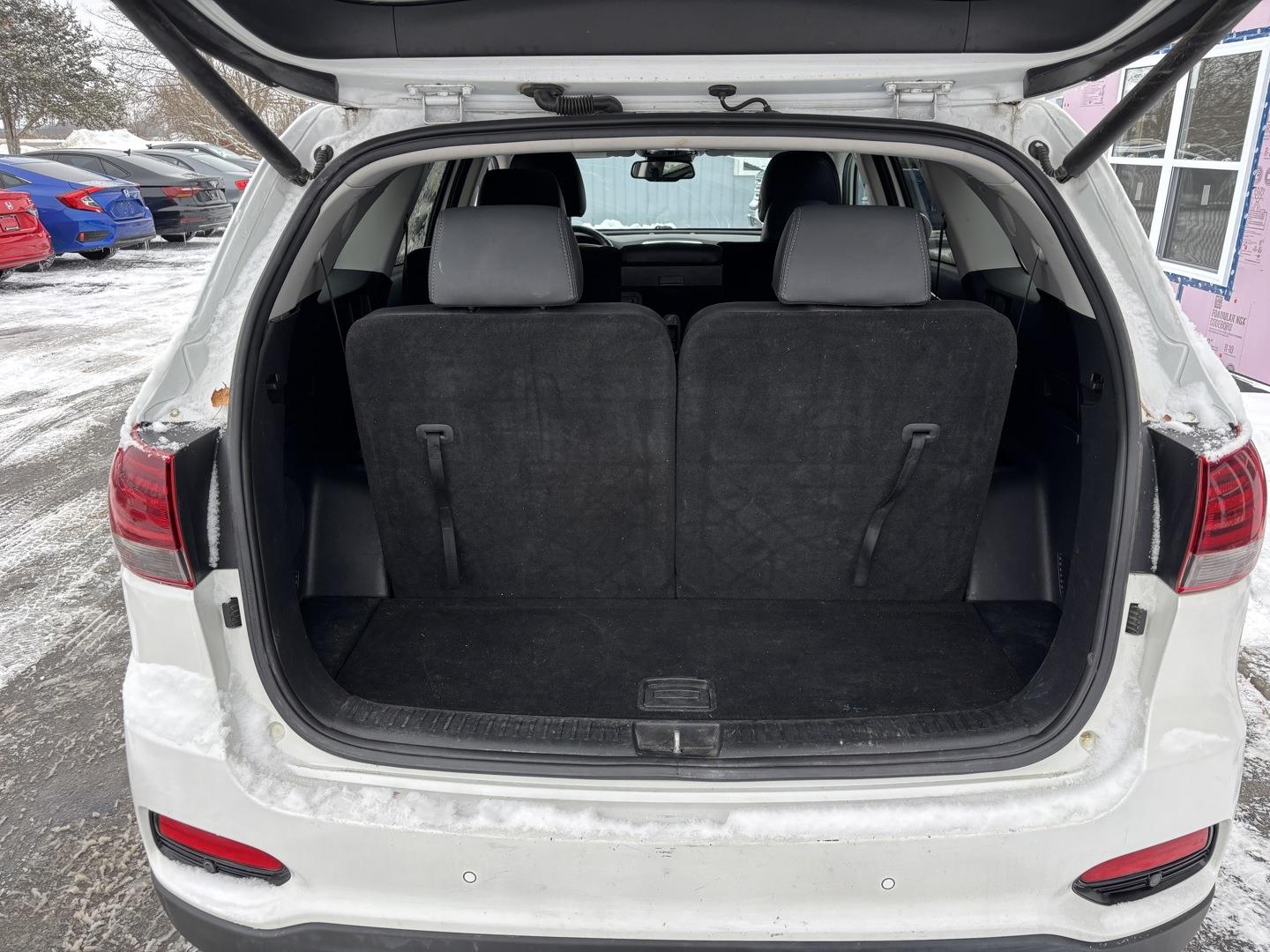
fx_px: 954
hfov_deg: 67.3
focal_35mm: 26
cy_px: 476
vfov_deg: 53.1
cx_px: 635
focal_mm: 5.96
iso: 40
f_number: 1.6
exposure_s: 1/228
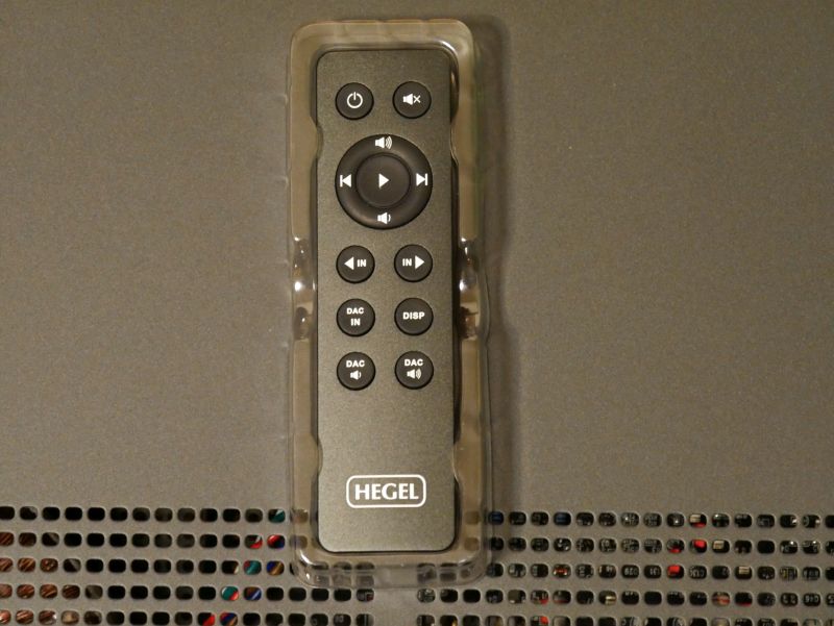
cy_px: 313
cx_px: 417
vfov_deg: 10.8
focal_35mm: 138
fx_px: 3327
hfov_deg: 14.3
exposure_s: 1/8
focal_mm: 69
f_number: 5.4
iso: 3200
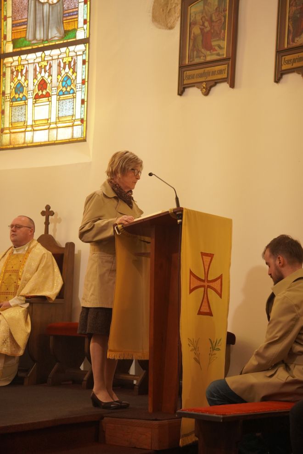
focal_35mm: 75
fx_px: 947
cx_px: 152
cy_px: 227
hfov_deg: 18.2
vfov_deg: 27.0
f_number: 3.2
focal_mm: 50
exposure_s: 1/200
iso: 1250
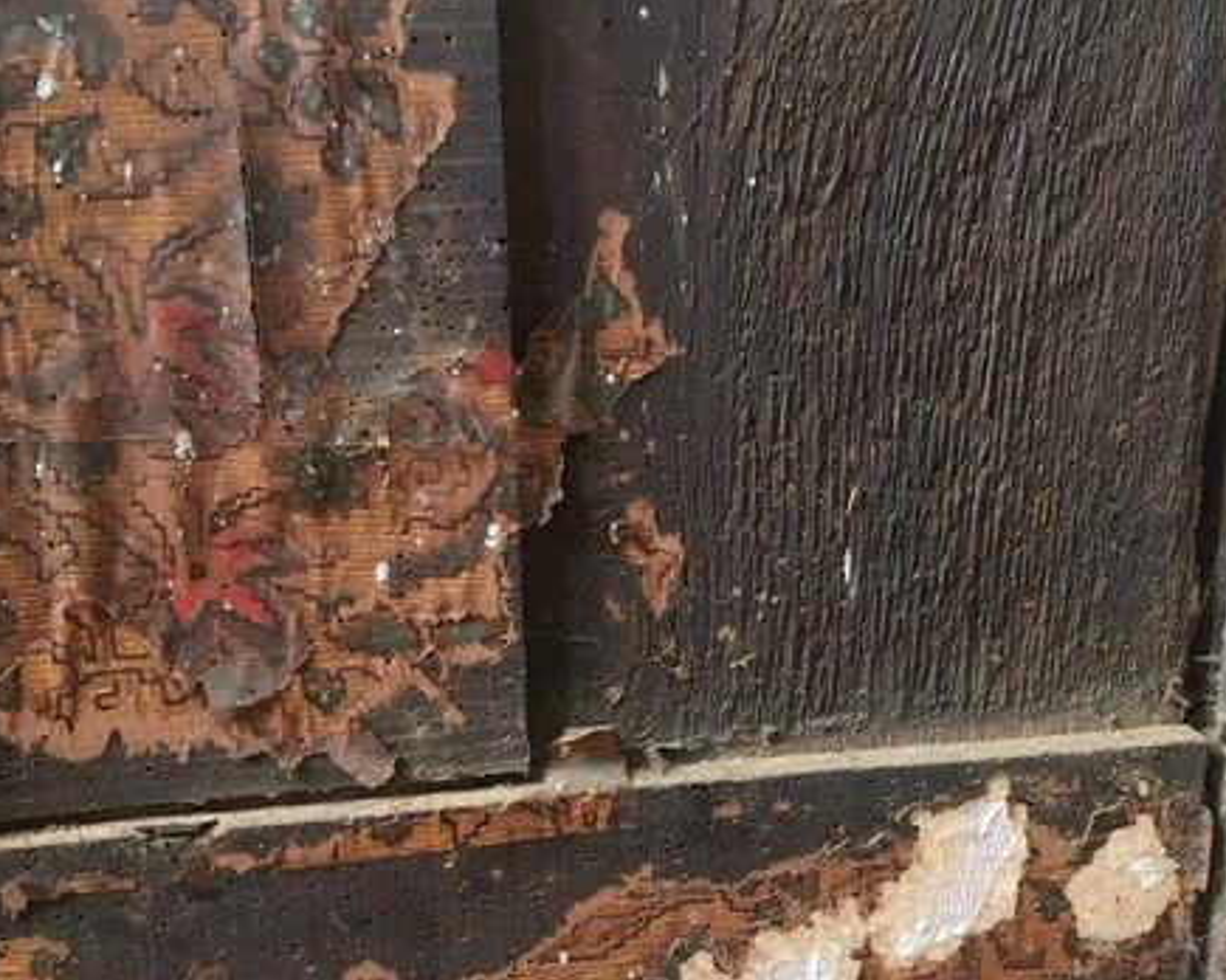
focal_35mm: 50
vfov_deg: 30.1
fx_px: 1814
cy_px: 622
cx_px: 755
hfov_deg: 37.1
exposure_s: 1/33
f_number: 2.2
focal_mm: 4.15
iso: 100
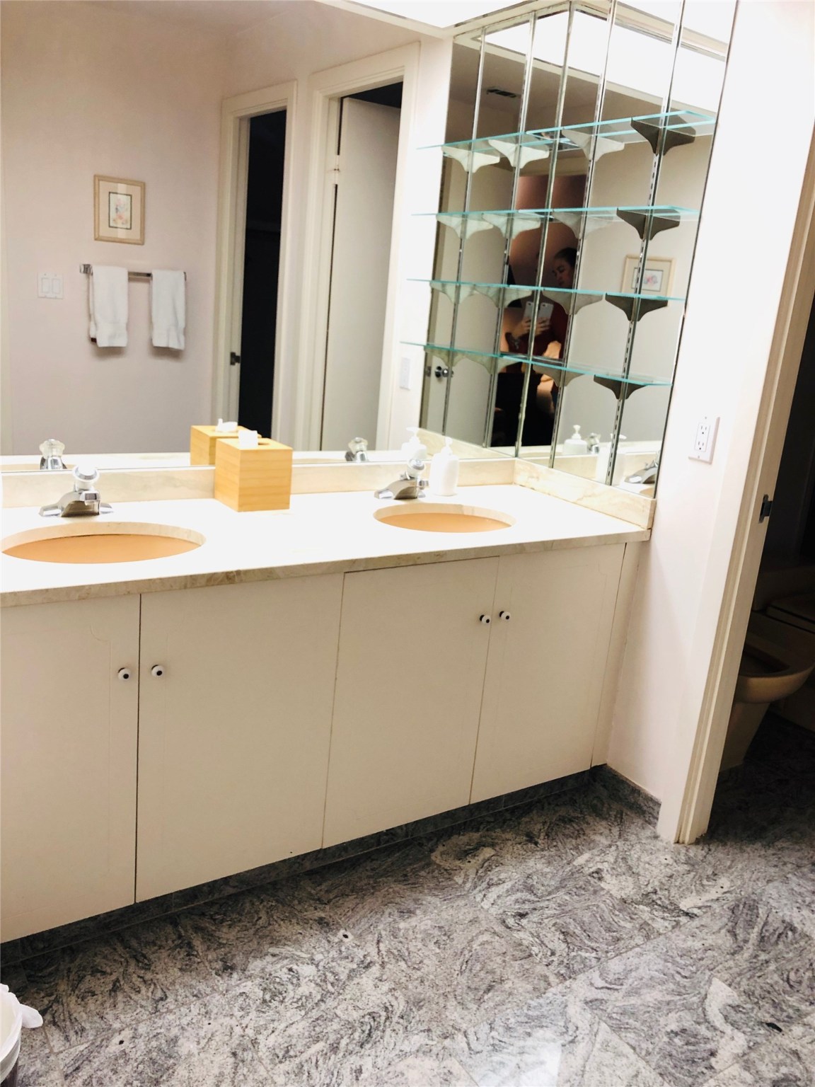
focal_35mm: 28
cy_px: 544
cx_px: 408
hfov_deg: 49.7
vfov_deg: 63.4
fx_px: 879
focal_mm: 3.99
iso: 40
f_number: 1.8
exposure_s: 1/15
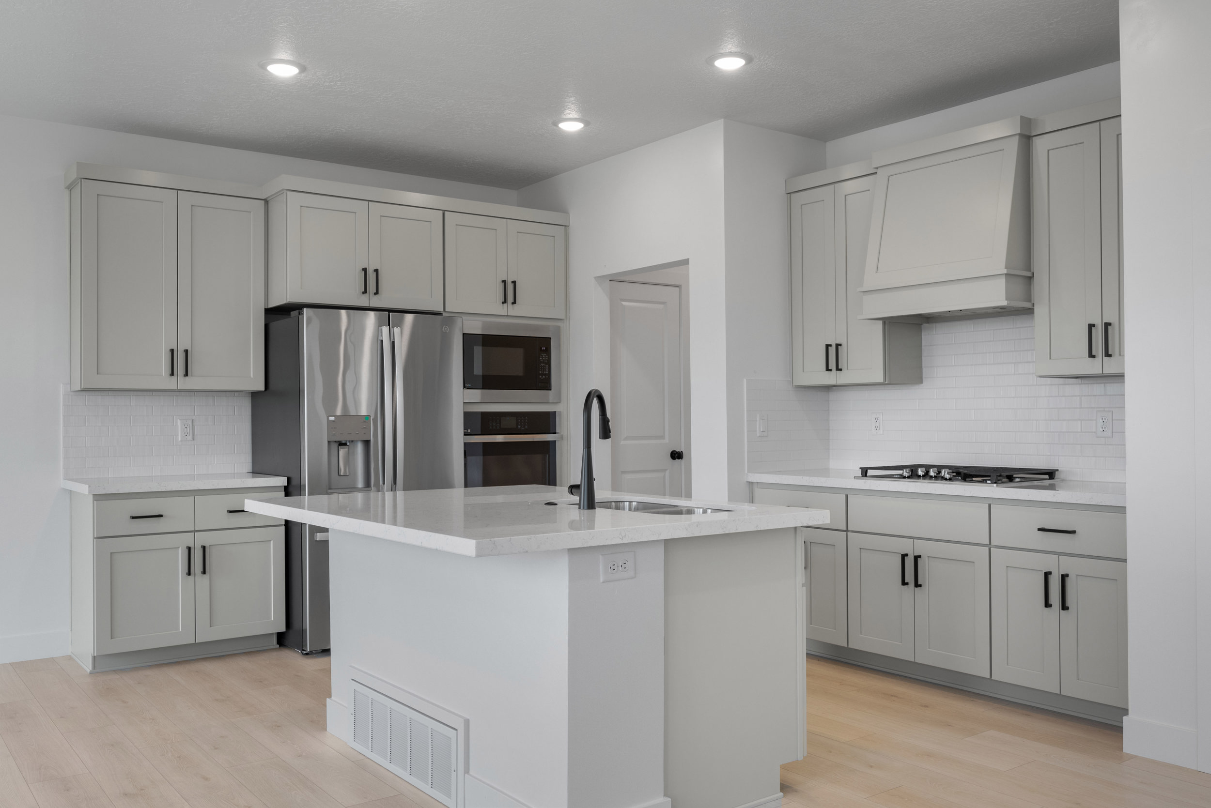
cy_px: 404
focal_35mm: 30
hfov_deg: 61.9
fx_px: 1010
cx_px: 606
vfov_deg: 43.6
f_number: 8
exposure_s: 1/8
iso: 500
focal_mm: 30
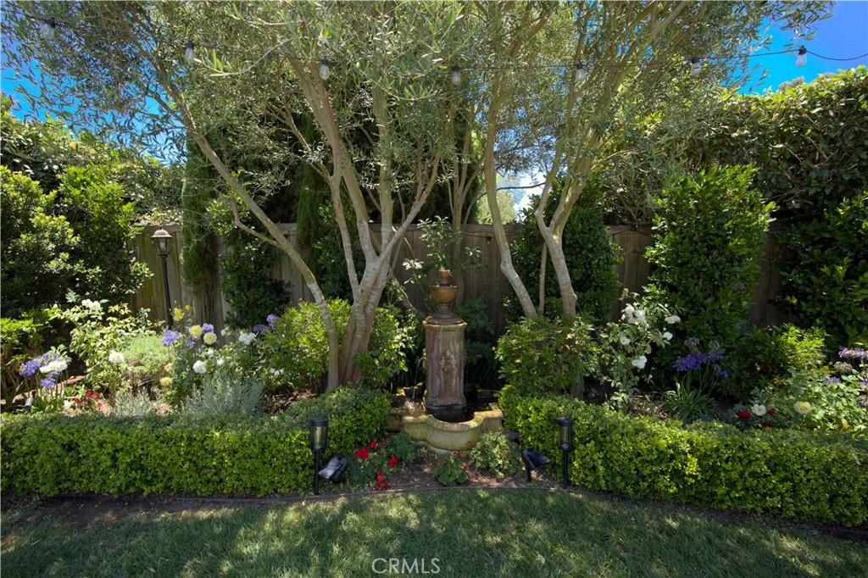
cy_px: 289
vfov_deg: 73.7
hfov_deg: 96.8
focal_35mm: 16
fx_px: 386
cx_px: 434
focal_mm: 16
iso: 100
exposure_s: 1/80
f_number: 4.5
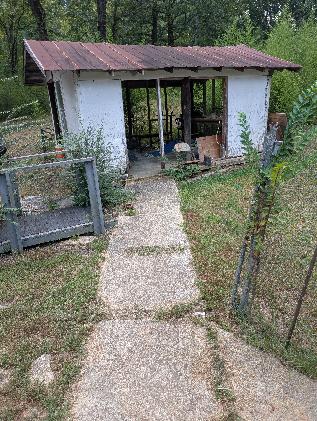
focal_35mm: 24
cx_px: 158
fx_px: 292
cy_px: 210
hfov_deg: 56.9
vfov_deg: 71.5
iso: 23
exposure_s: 1/122
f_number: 1.68
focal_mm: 6.9
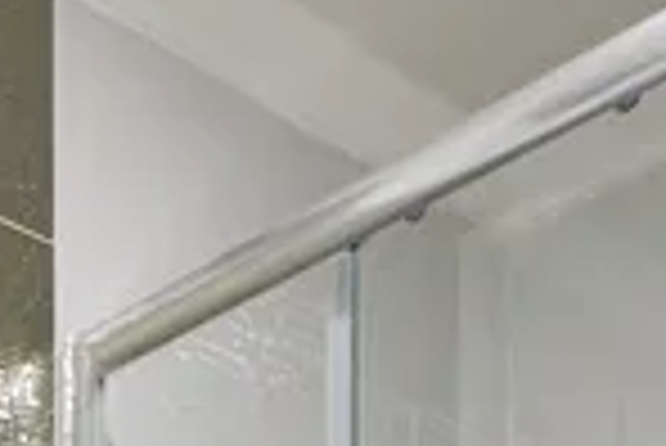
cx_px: -212
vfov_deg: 11.4
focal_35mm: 86
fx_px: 1593
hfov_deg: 21.3
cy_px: 1239
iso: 1100
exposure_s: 1/60
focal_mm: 10
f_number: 3.5
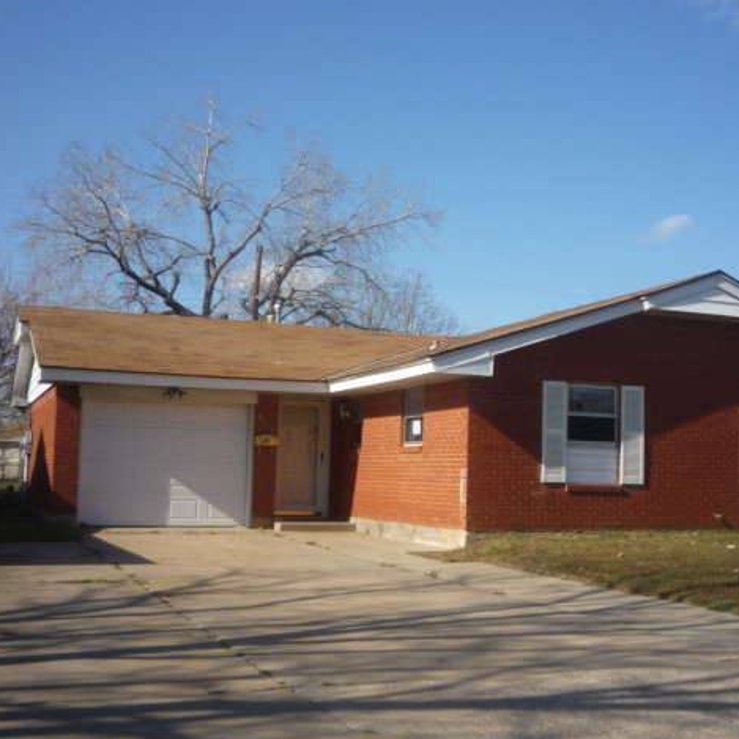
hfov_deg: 35.8
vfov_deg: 36.1
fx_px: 1135
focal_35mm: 47
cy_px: 366
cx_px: 473
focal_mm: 5.2
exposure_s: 1/400
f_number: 5.6
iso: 100
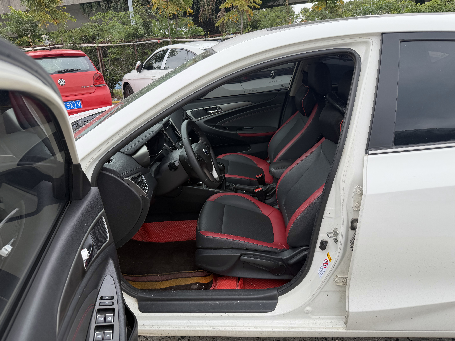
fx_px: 315
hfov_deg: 71.6
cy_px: 170
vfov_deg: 56.8
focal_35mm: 24
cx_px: 228
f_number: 1.78
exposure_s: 1/979
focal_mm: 6.76
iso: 80
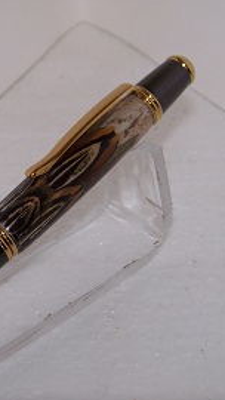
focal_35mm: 75
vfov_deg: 28.2
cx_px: 5
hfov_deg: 15.8
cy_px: 199
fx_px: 795
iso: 64
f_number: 3.6
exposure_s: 1/15
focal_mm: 10.5
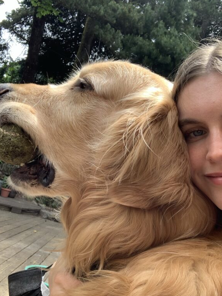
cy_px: 171
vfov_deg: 43.7
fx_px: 367
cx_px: 102
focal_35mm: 43
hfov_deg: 33.6
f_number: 2.2
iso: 20
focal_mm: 2.87
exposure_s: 1/122
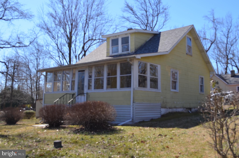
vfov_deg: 36.7
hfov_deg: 53.2
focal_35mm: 36
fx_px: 238
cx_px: 120
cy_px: 79
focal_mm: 24
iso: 100
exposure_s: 1/200
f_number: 7.1
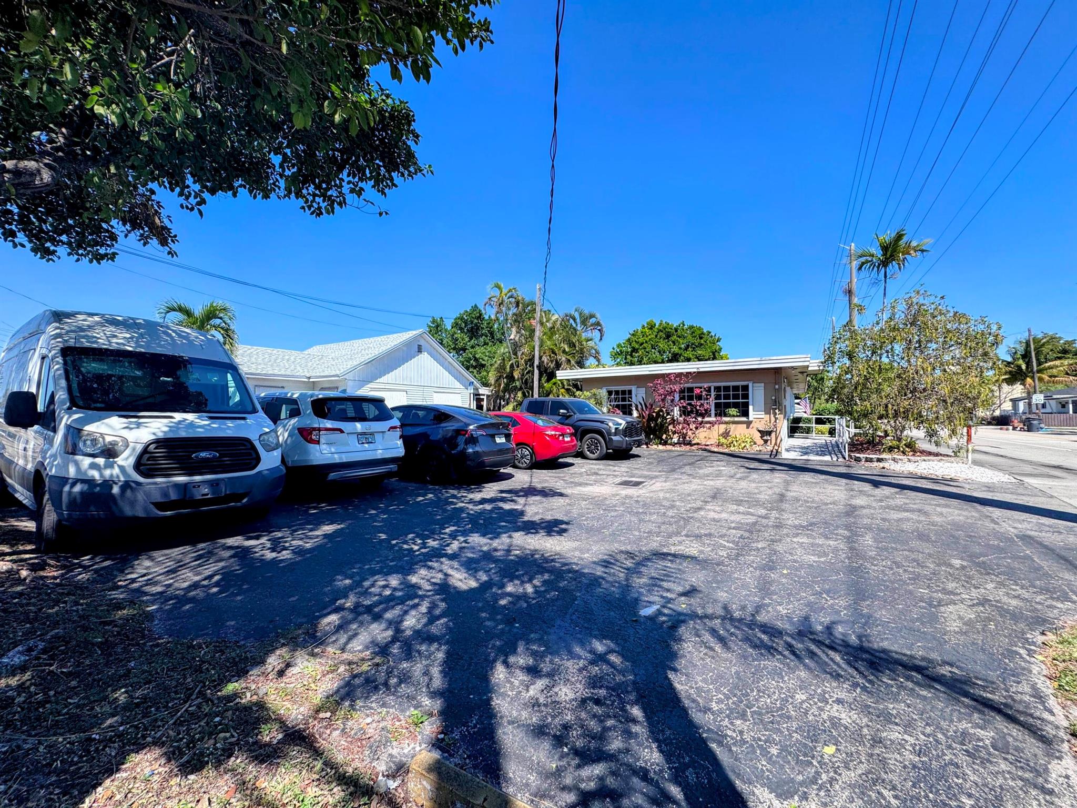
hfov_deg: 102.1
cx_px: 538
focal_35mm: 14
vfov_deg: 85.7
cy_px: 404
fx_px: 436
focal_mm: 2.22
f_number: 2.2
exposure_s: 1/1395
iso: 40
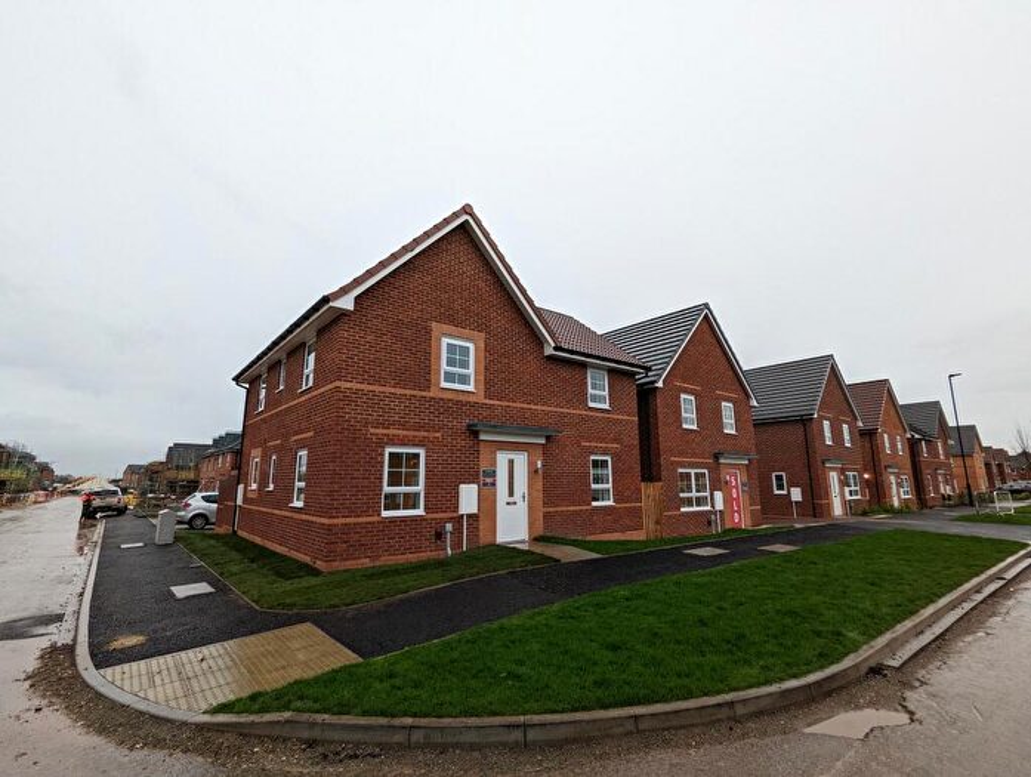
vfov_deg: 78.3
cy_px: 388
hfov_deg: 94.4
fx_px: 477
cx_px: 516
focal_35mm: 16
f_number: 2.2
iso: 68
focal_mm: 2.35
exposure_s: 1/118
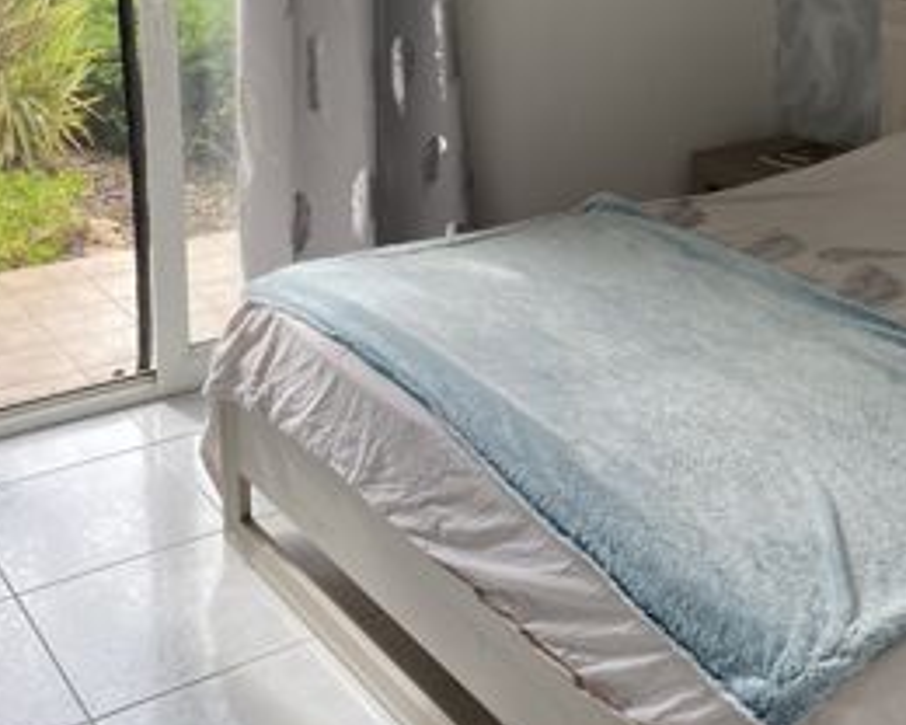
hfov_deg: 35.8
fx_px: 1394
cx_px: 556
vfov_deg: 28.1
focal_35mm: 52
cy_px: 84
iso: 32
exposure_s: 1/197
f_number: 1.8
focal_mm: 4.25
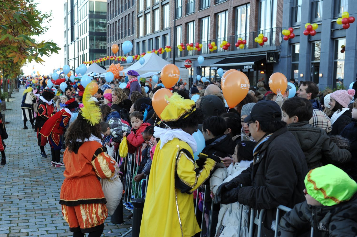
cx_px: 178
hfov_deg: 41.1
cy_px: 118
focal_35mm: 48
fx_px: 476
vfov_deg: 28.0
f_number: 5.6
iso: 200
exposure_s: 1/125
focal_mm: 48
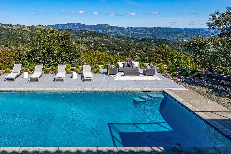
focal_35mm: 26
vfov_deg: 46.8
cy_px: 30
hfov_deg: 68.0
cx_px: 82
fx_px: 167
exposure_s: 1/500
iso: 320
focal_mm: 16
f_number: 11
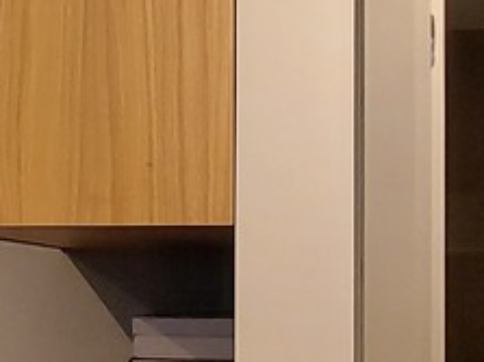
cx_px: -13
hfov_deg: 26.2
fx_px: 978
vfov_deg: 20.9
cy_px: 245
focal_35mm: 70
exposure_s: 1/33
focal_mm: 1.74
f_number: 2.2
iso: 320
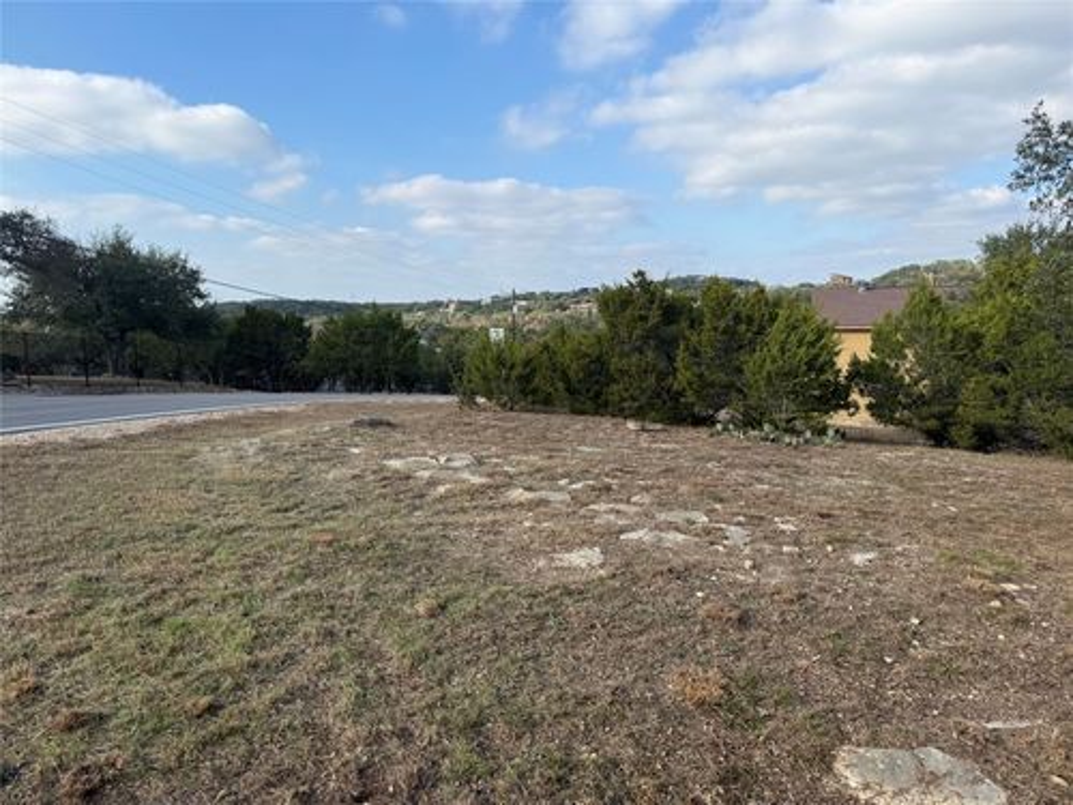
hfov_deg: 71.6
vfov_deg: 56.8
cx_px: 536
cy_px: 402
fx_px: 744
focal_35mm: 24
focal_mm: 6.76
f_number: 1.78
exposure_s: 1/2907
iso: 80
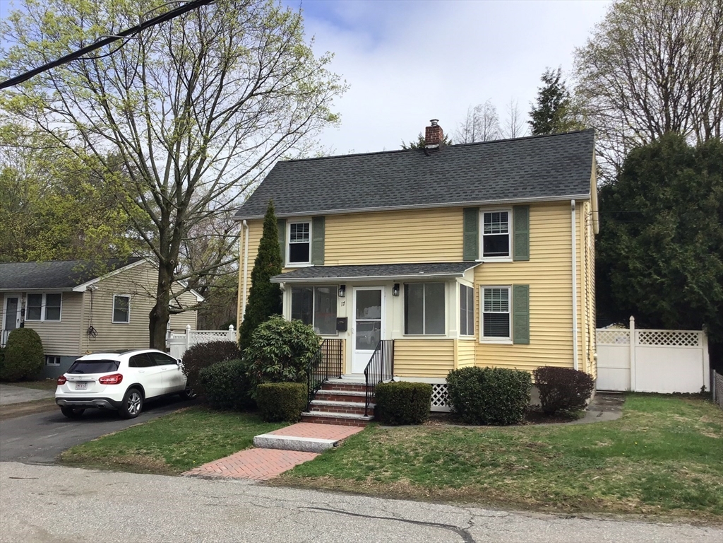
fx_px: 647
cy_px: 272
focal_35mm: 31
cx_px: 362
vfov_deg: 45.4
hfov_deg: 58.4
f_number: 2.4
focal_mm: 3.3
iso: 25
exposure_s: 1/1508
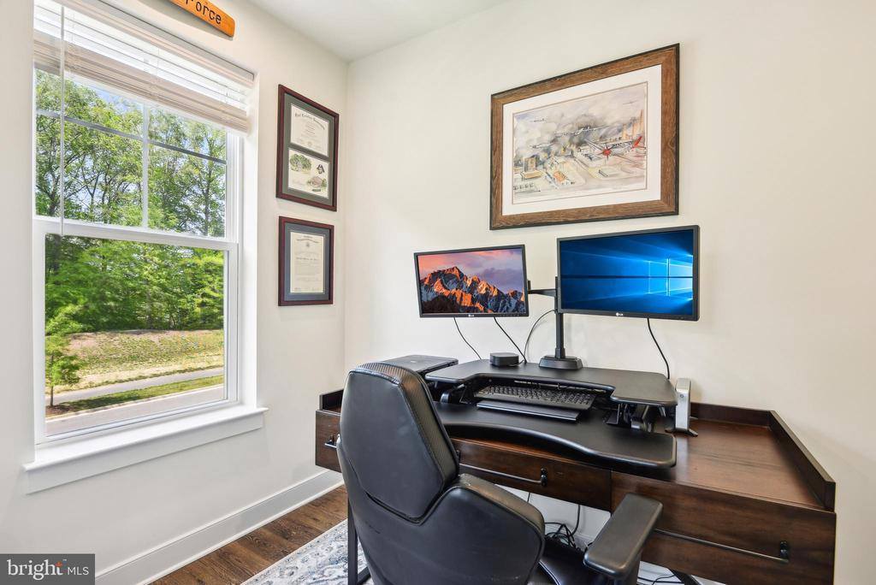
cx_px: 438
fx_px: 390
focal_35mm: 16
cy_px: 292
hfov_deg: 96.7
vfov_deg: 73.8
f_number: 8
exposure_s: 1/30
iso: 400
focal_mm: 16
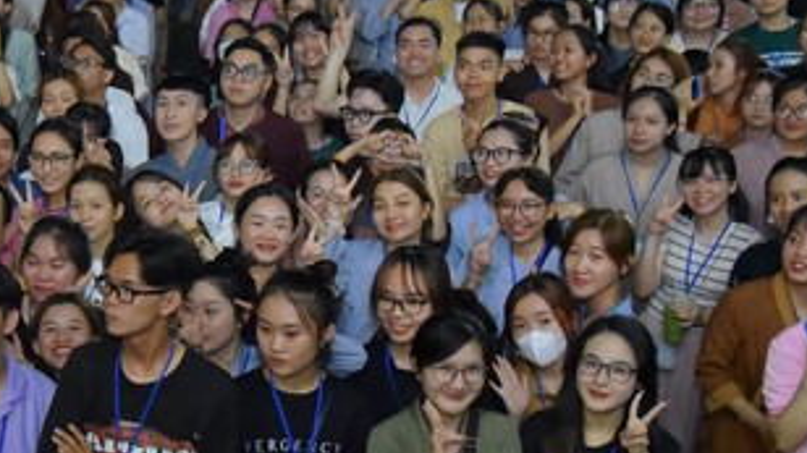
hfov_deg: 24.8
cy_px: 287
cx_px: 139
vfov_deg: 14.4
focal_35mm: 84
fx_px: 1797
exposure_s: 1/100
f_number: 4.5
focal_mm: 38
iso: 5000
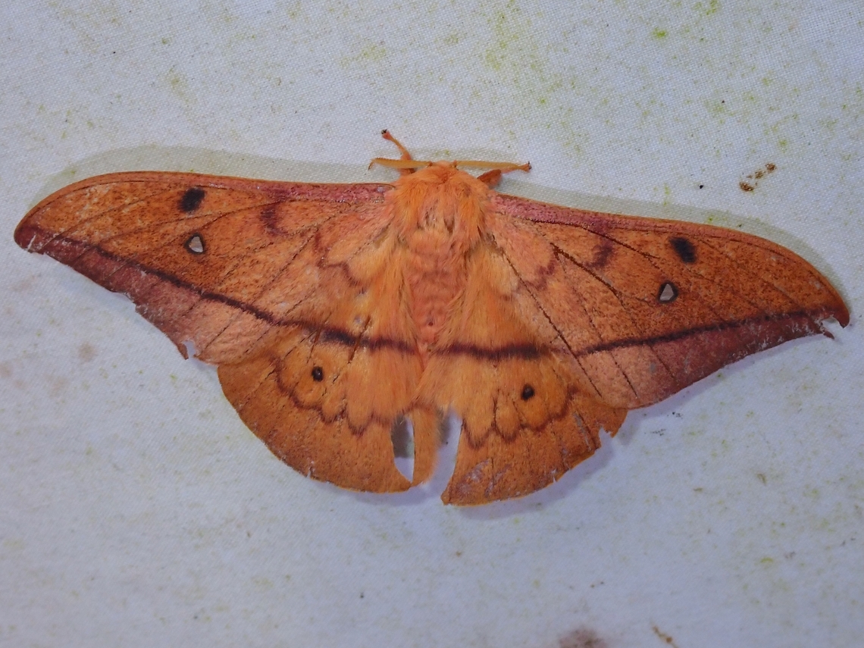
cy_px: 324
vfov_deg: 14.8
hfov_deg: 19.6
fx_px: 2496
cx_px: 432
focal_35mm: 100
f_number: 6.3
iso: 200
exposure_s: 1/400
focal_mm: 18
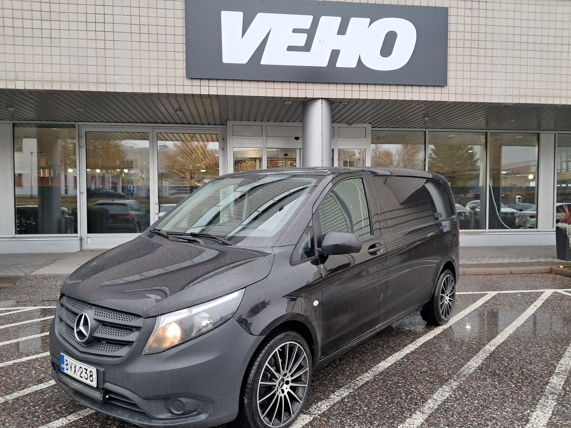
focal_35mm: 27
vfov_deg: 51.4
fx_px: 445
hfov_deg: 65.3
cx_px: 286
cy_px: 214
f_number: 1.8
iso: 80
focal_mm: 4
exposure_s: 1/50
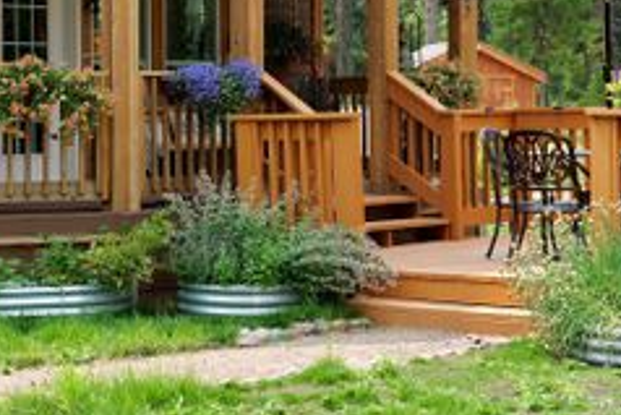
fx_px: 1812
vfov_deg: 12.9
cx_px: 162
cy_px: -1
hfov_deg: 19.3
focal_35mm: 105
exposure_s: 1/400
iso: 100
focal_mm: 50
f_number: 3.5
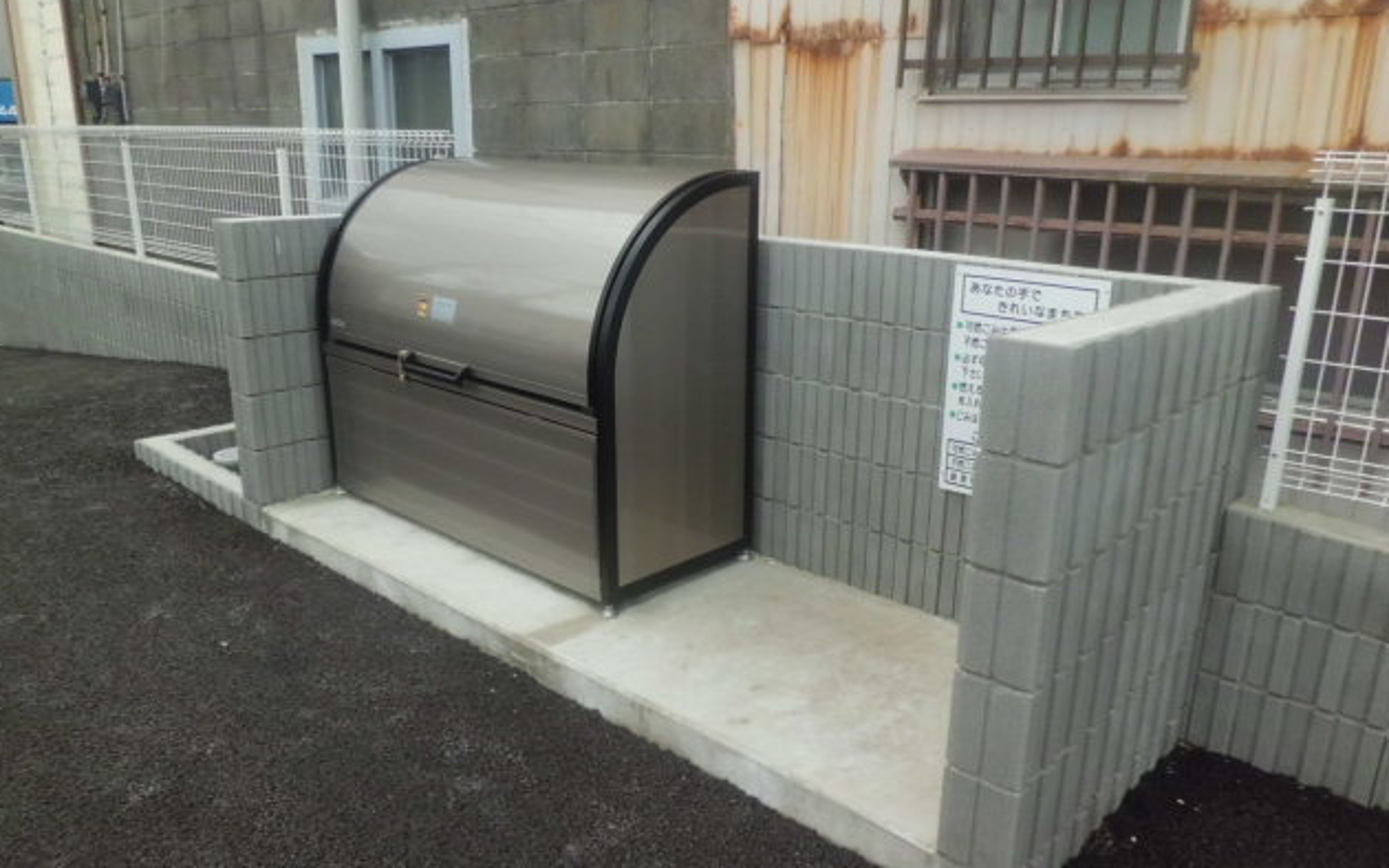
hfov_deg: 66.5
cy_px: 480
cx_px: 690
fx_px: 1060
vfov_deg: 44.5
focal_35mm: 28
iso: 100
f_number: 7.9
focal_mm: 4.7
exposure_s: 1/80
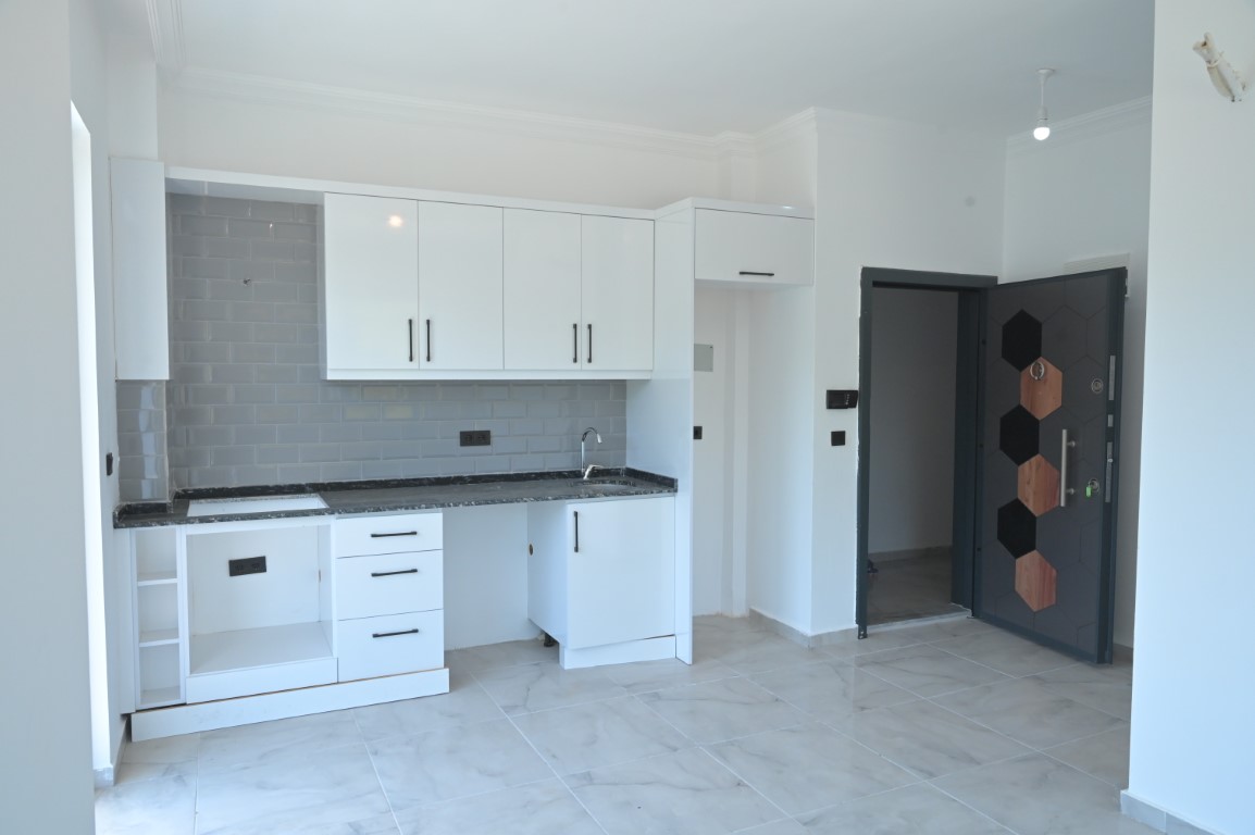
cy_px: 418
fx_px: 871
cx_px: 628
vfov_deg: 51.2
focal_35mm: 25
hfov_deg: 71.5
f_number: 9
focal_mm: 25
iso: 2500
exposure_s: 1/160
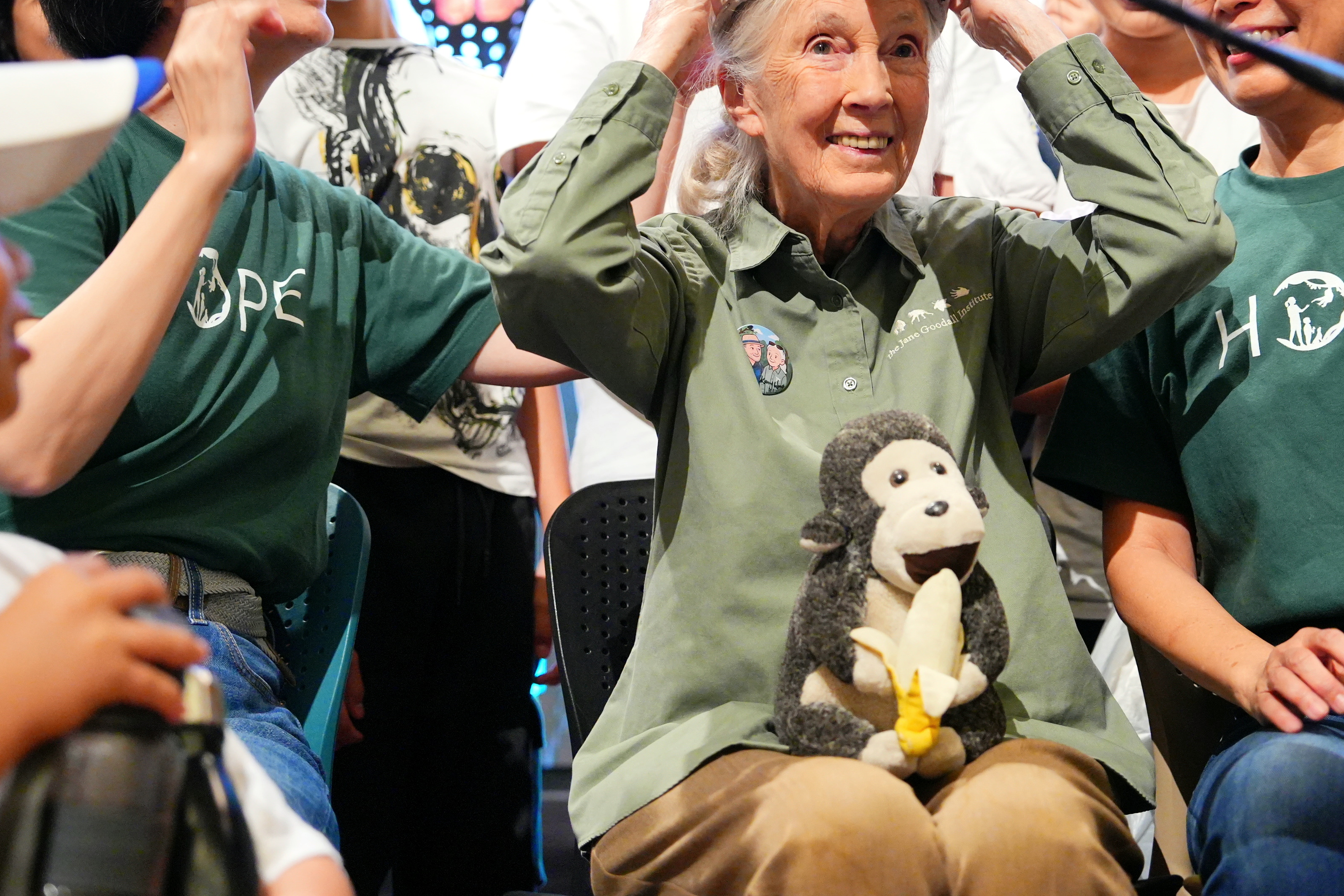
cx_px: 876
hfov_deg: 29.5
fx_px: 2538
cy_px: 364
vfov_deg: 20.0
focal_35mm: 68
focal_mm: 47
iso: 3200
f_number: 2.8
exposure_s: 1/100
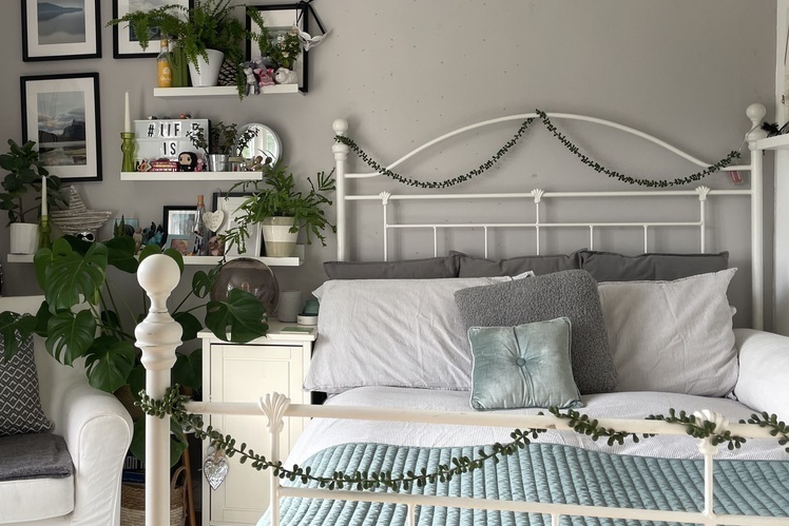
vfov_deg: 35.9
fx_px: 811
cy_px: 226
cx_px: 294
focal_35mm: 37
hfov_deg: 51.3
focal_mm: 4.2
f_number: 1.6
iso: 64
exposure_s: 1/121
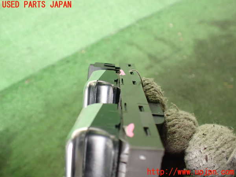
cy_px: 88
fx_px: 205
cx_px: 118
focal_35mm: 30
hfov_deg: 60.0
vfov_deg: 46.8
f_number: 2.3
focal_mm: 5.4
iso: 800
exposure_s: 1/60
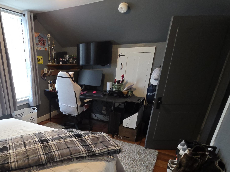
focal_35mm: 22
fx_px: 146
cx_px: 73
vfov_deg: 58.2
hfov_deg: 73.6
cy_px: 127
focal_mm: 2.2
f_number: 1.9
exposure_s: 1/60
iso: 320
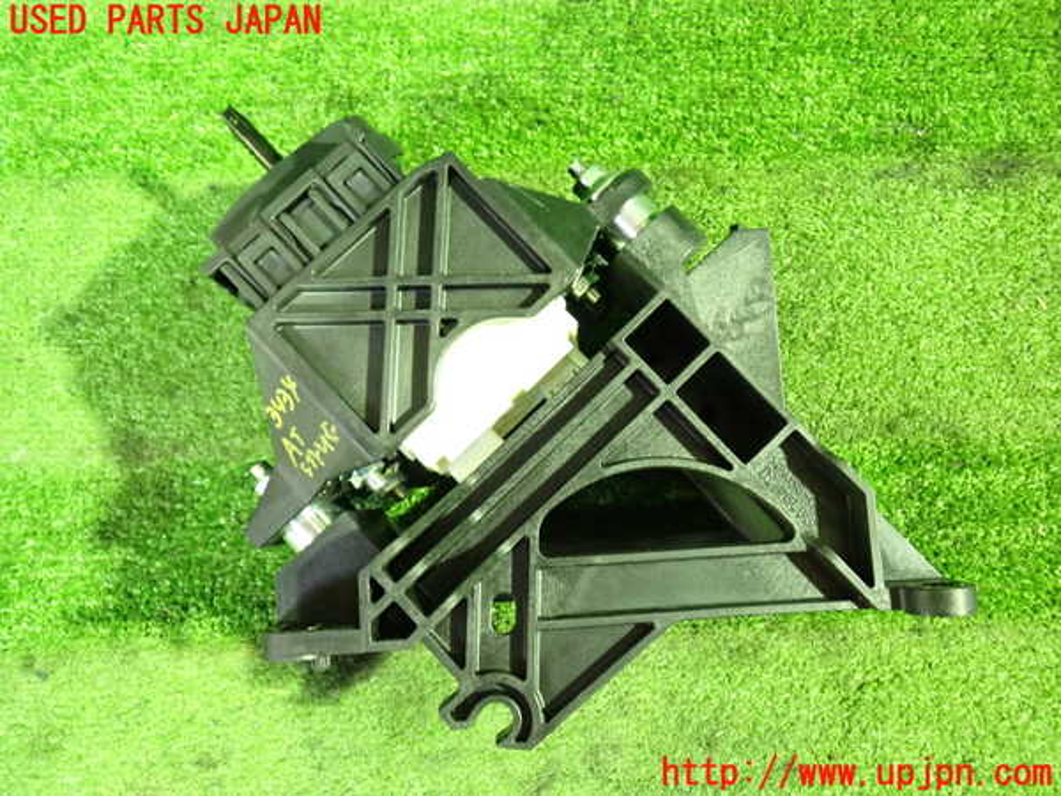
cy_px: 398
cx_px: 530
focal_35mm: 30
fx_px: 920
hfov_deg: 60.0
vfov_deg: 46.8
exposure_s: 1/10
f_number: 2.3
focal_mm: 5.4
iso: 800
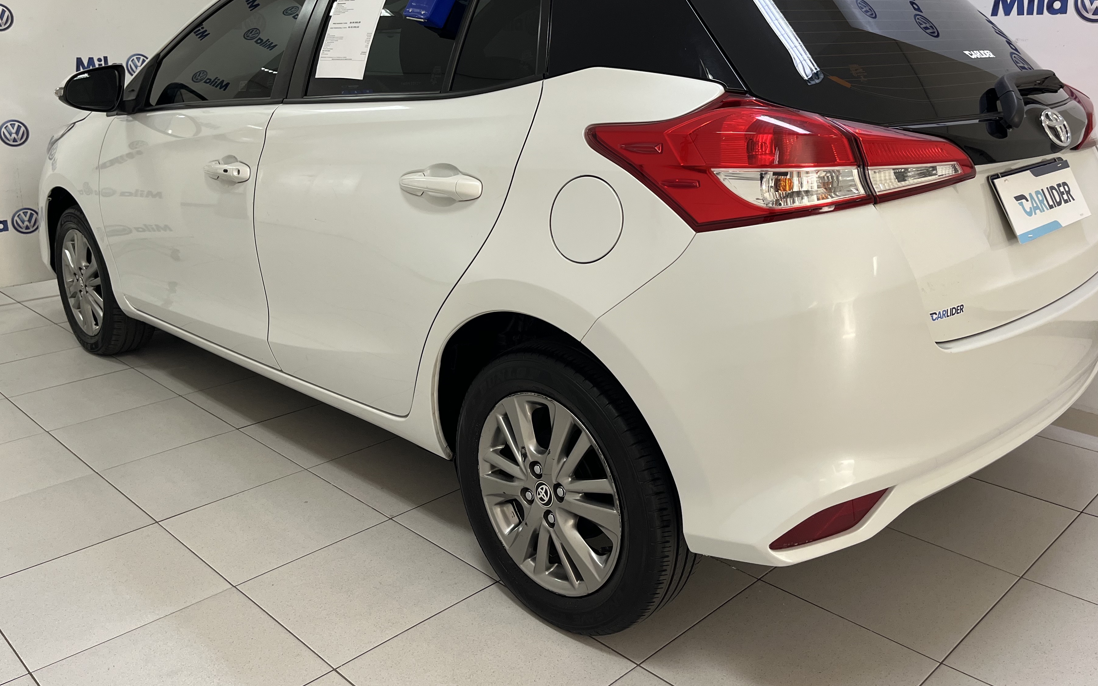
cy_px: 255
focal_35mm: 31
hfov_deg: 61.2
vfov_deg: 40.3
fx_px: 928
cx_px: 577
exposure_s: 1/120
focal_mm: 5.1
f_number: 1.6
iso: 125
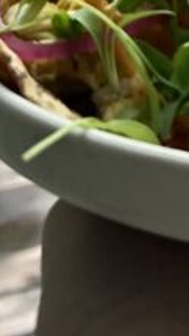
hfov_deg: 8.4
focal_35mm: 135
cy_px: -378
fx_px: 1202
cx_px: 422
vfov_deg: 13.2
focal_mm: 5.7
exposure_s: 1/733
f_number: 1.5
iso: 50
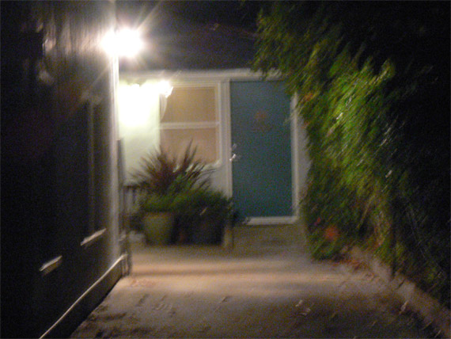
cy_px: 170
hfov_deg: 14.1
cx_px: 226
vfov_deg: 10.6
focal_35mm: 140
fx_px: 1825
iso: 400
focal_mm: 23.2
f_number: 6.3
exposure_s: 1/1.3
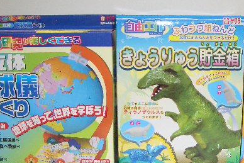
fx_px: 407
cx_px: 156
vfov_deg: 22.6
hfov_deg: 33.2
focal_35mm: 60
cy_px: 105
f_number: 2.6
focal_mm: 5.8
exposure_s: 1/60
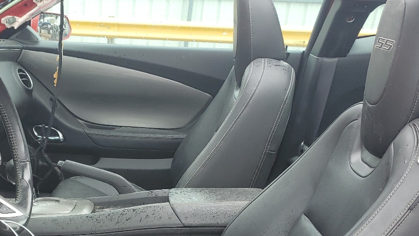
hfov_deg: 39.0
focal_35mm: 52
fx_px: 578
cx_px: 113
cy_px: 268
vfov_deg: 21.7
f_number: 1.5
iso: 50
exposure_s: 1/333
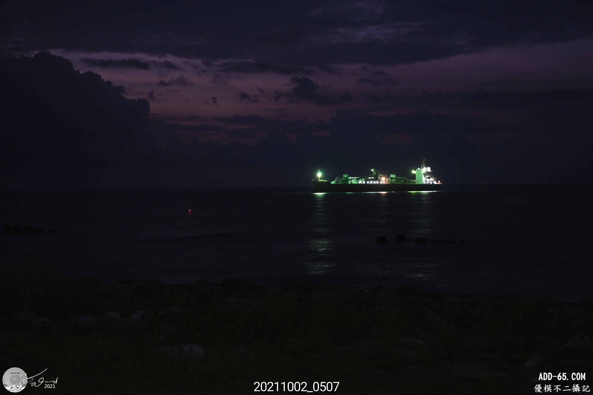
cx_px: 296
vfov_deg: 27.5
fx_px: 807
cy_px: 198
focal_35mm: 49
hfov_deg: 40.4
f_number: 8
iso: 2500
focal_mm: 49
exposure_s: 1
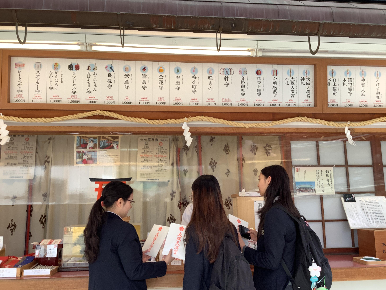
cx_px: 193
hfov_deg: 58.4
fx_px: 346
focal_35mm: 31
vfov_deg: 45.4
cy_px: 145
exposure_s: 1/100
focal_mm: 3.3
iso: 32
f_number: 2.4
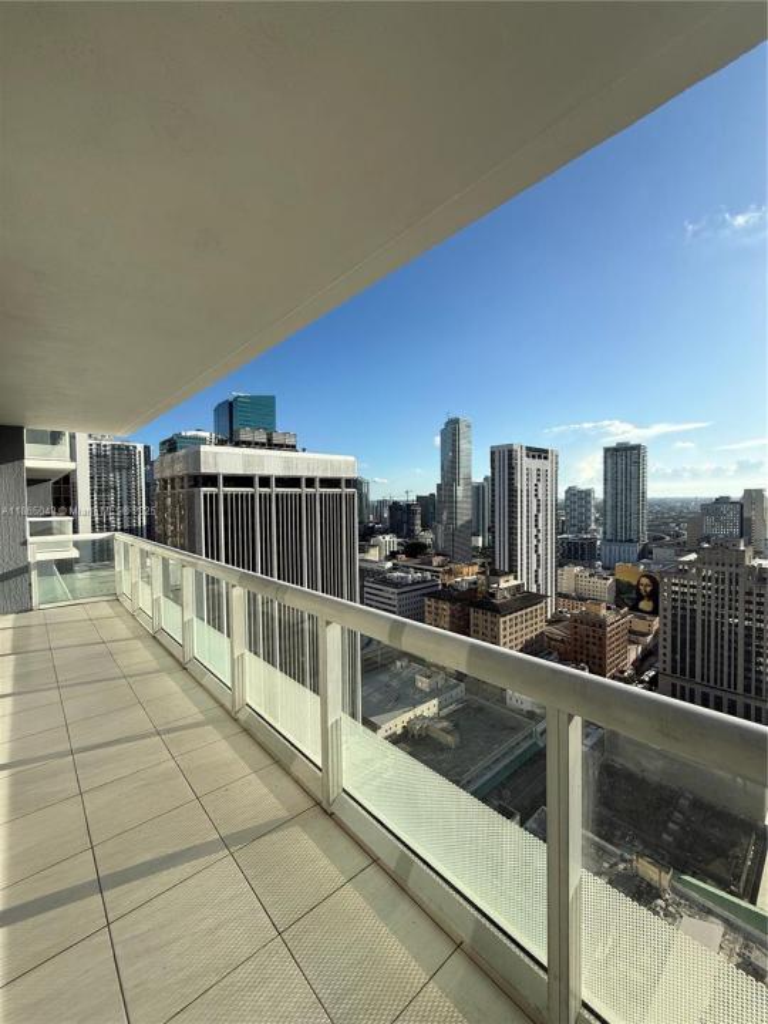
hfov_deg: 85.7
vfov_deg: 102.1
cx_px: 384
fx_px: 414
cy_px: 512
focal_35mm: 14
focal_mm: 2.22
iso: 50
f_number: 2.2
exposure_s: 1/2410
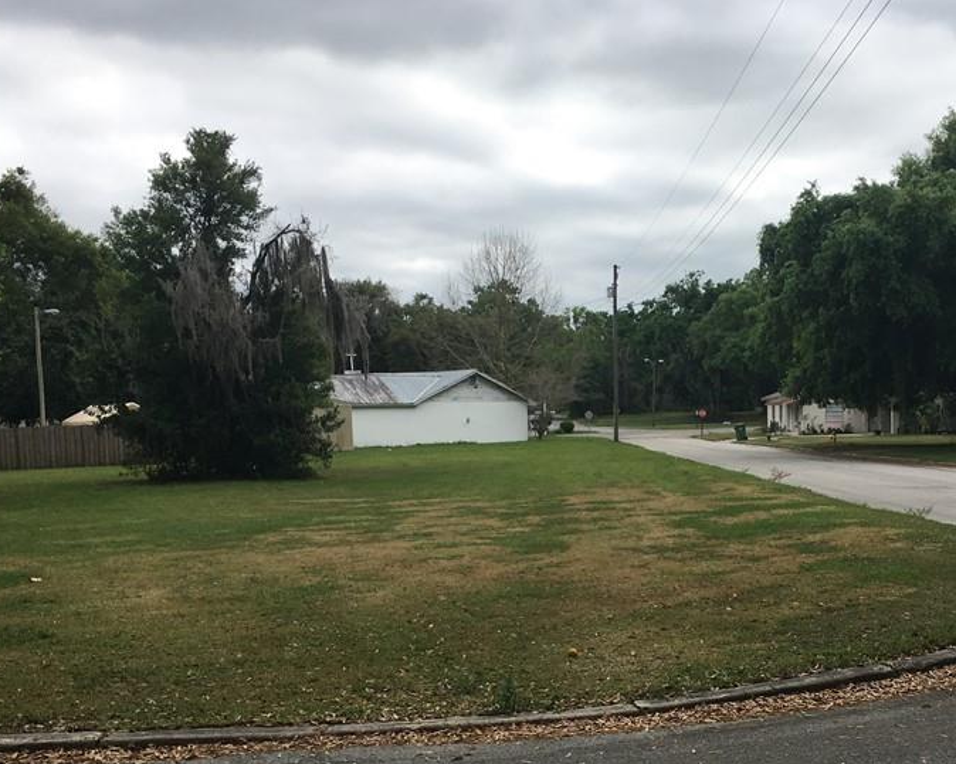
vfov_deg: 34.5
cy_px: 519
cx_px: 618
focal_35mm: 43
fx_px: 1216
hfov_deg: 42.5
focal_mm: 4.15
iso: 25
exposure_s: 1/1241
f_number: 2.2
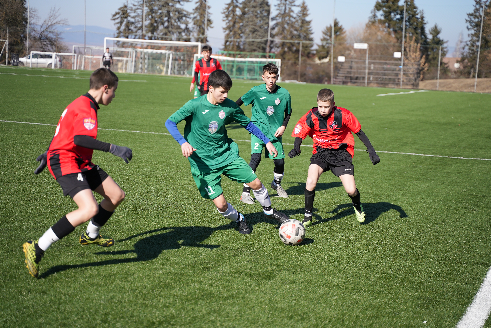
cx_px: 246
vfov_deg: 18.2
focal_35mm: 75
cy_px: 164
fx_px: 1023
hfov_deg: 27.0
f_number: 2.8
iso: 80
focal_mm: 75
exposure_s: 1/1000
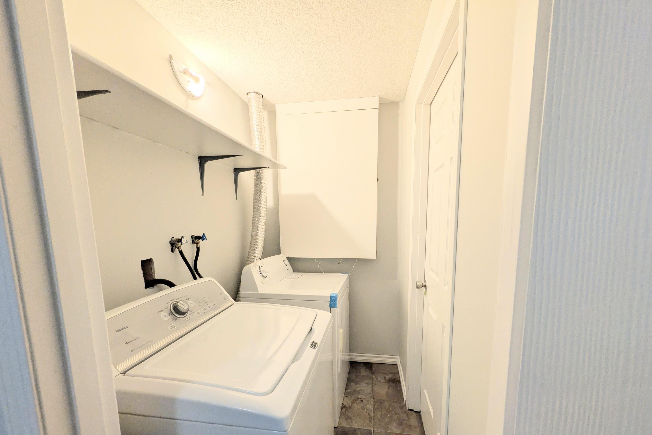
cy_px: 253
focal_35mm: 13
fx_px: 235
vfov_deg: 84.7
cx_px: 334
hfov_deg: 108.3
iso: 57
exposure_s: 1/120
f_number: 1.7
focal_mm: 2.02
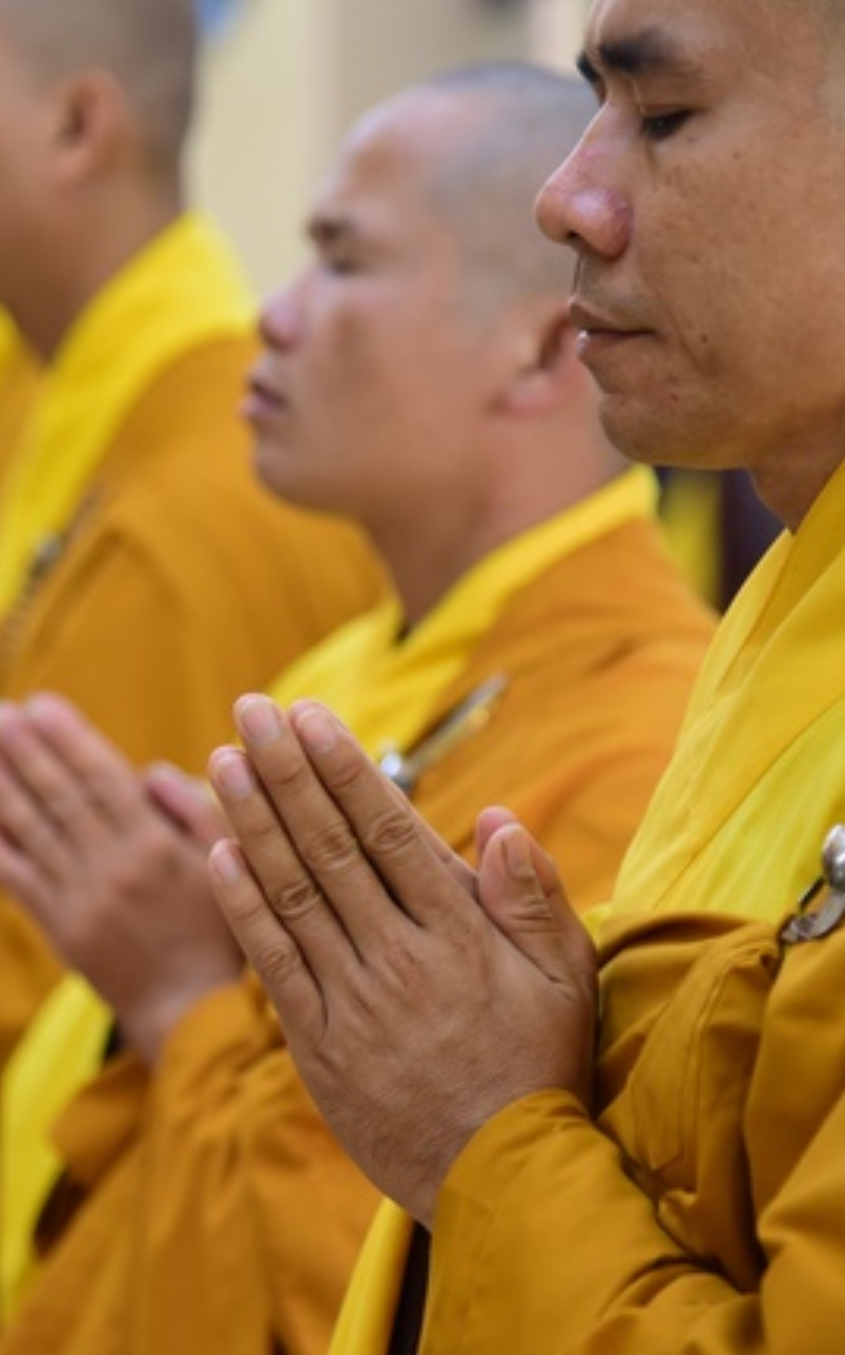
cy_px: 674
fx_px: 5981
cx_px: 139
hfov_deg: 8.1
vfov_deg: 12.9
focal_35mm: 162
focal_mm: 105
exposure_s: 1/40
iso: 1250
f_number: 4
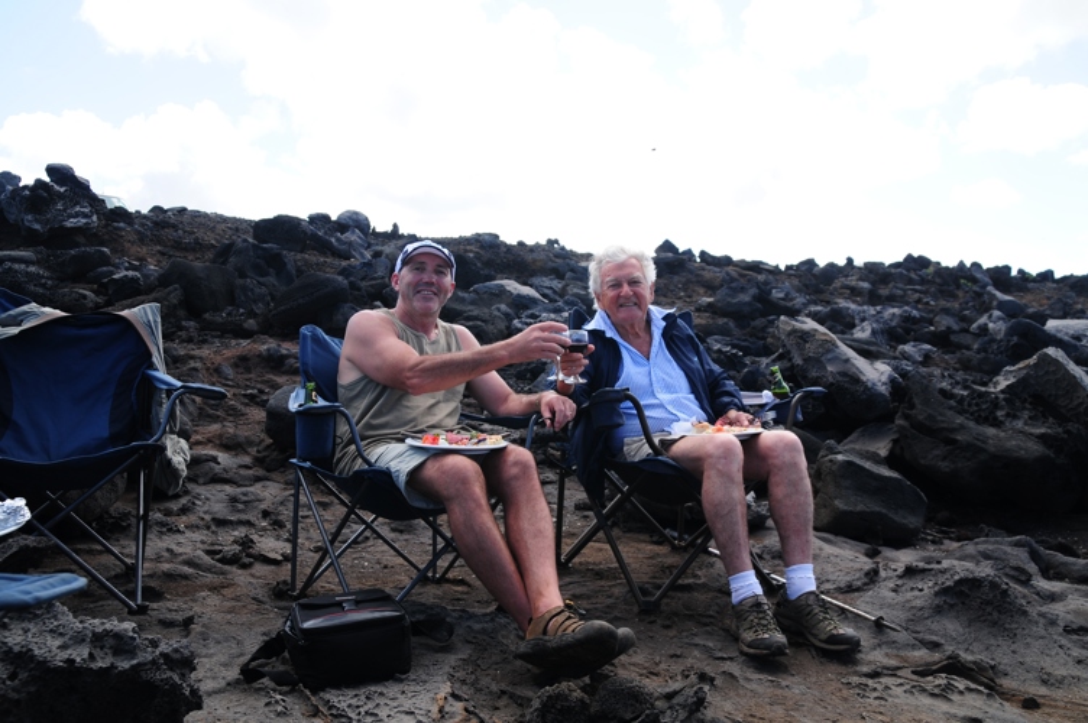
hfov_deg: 64.6
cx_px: 544
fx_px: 861
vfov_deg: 45.6
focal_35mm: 28
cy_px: 362
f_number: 5
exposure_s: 1/400
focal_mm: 19
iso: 200
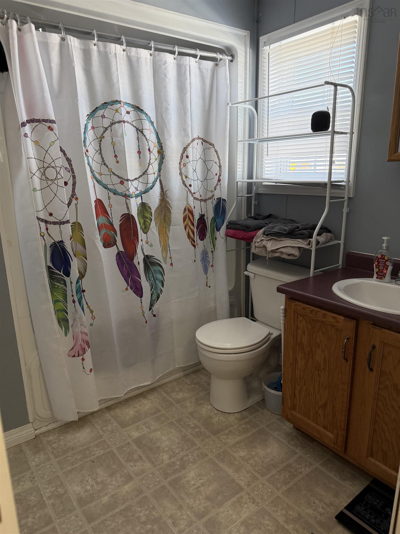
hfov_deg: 56.8
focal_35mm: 24
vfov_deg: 71.6
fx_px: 370
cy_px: 267
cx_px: 200
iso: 200
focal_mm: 6.76
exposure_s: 1/183
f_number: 1.78
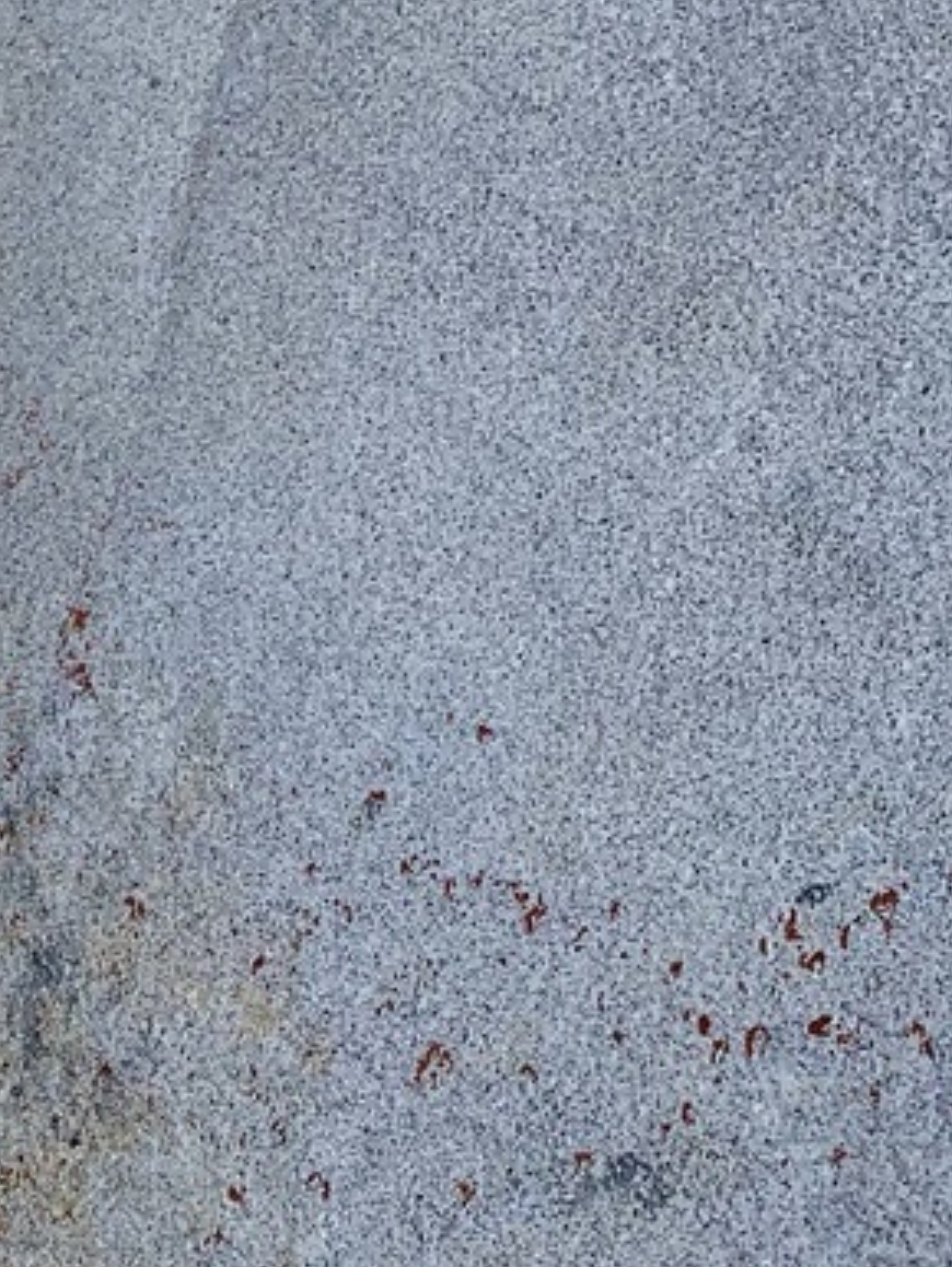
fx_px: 3699
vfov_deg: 19.2
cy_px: 217
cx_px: -648
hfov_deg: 13.5
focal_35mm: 101
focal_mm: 4.25
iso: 25
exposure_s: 1/1447
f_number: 1.8
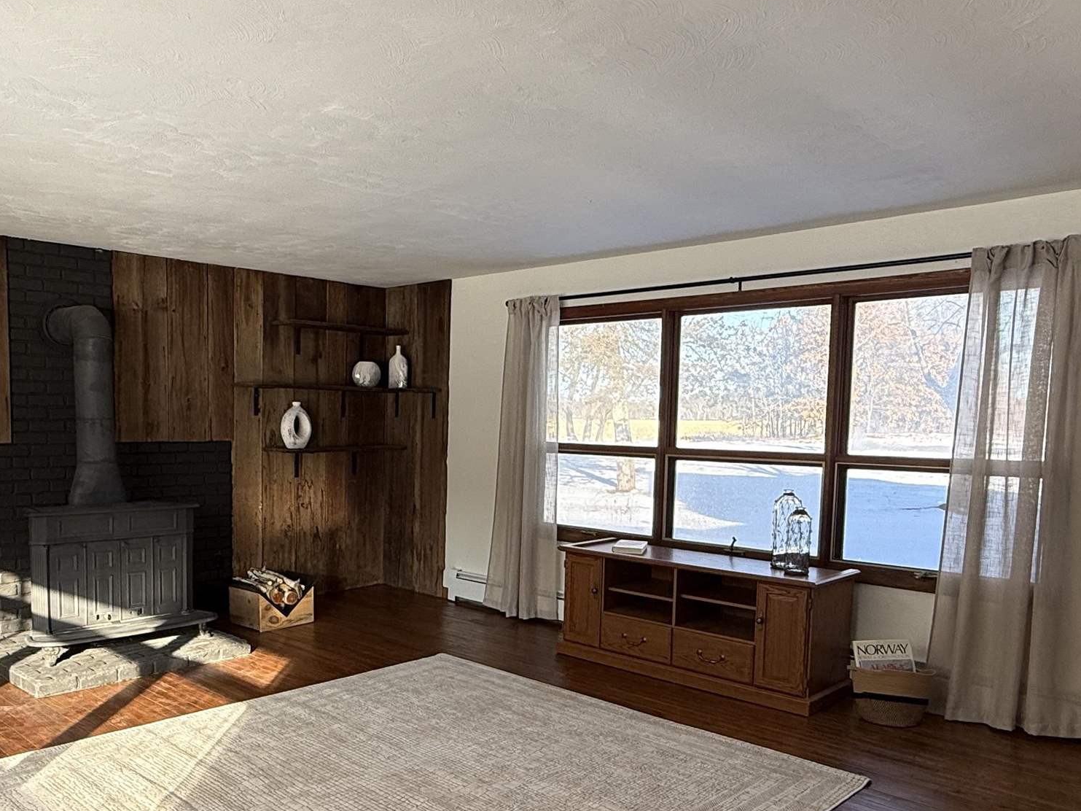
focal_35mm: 29
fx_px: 906
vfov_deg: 47.9
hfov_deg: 61.0
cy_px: 491
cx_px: 418
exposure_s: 1/220
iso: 64
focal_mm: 2.22
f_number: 2.2
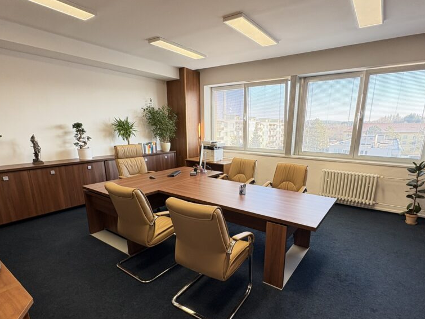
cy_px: 187
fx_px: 233
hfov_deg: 84.6
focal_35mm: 19
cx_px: 226
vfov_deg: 68.2
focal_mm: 2.22
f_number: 2.2
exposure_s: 1/99
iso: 125
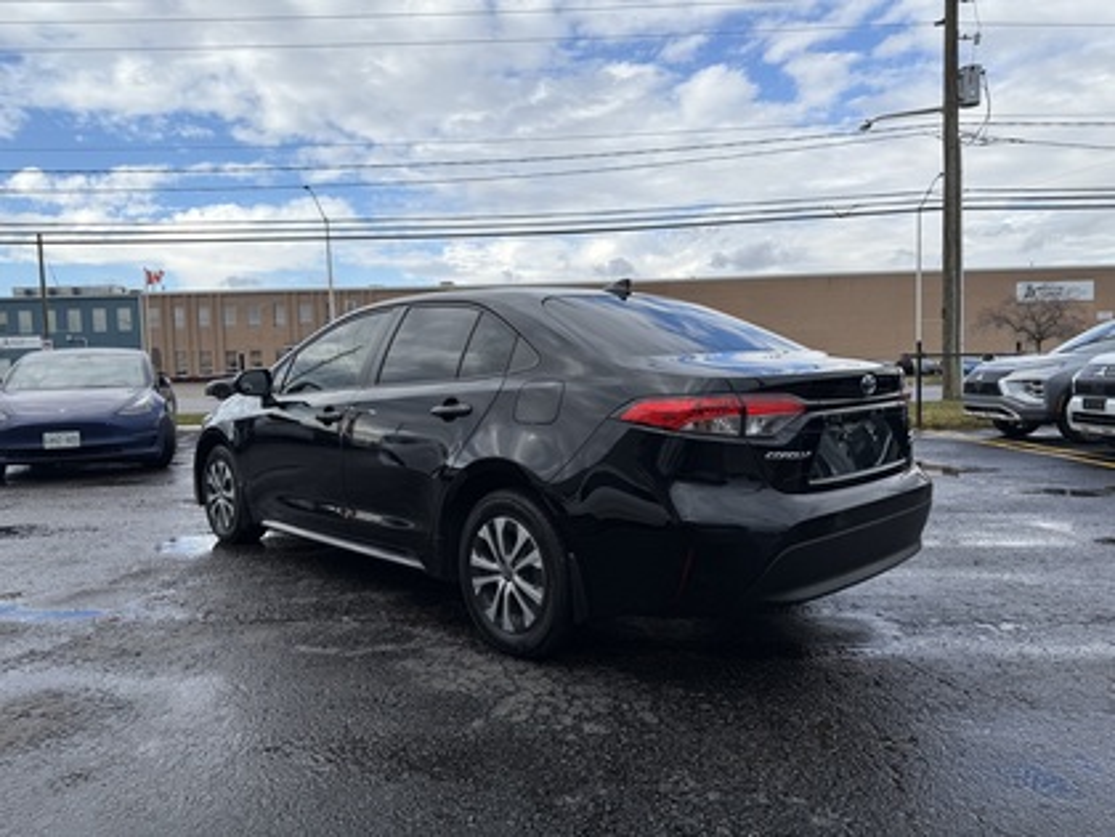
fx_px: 773
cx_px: 558
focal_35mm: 24
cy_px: 418
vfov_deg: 56.8
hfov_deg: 71.6
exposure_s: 1/2907
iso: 80
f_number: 1.78
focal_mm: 6.76
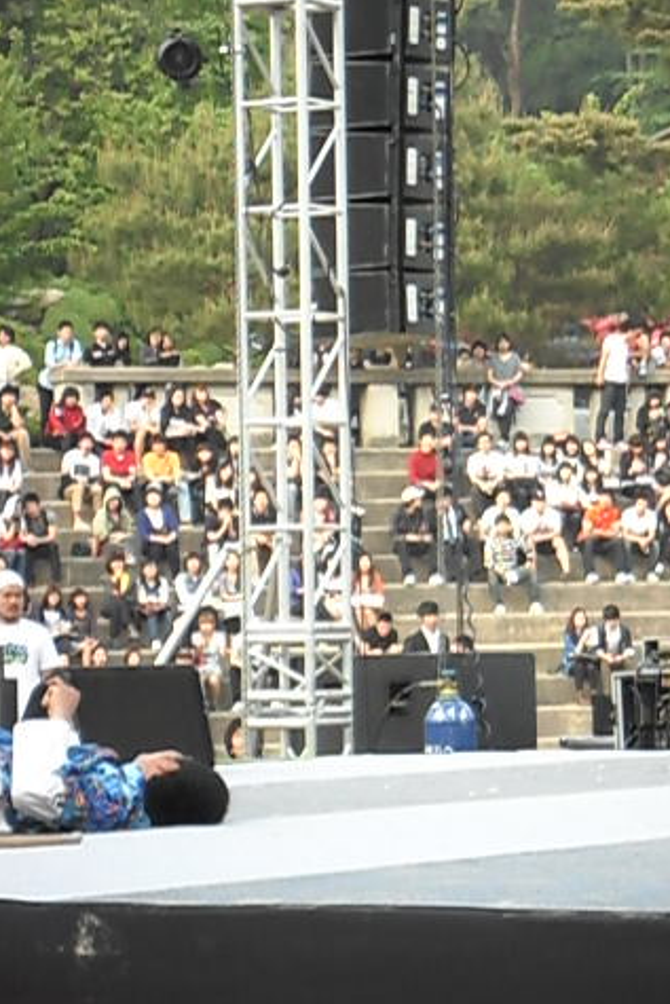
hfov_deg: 8.2
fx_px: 4686
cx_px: 469
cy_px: 501
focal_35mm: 168
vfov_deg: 12.2
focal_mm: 21.5
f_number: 5.8
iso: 160
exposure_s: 1/125
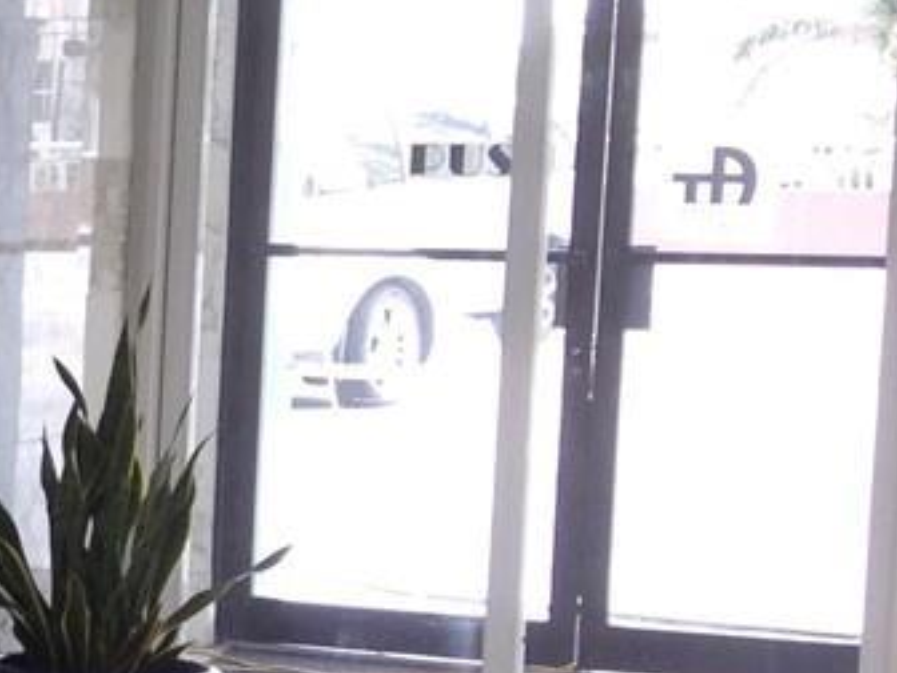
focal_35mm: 157
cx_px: -1217
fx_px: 4068
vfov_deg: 9.4
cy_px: 547
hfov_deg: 10.8
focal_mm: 4.12
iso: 50
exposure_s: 1/40
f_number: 2.4
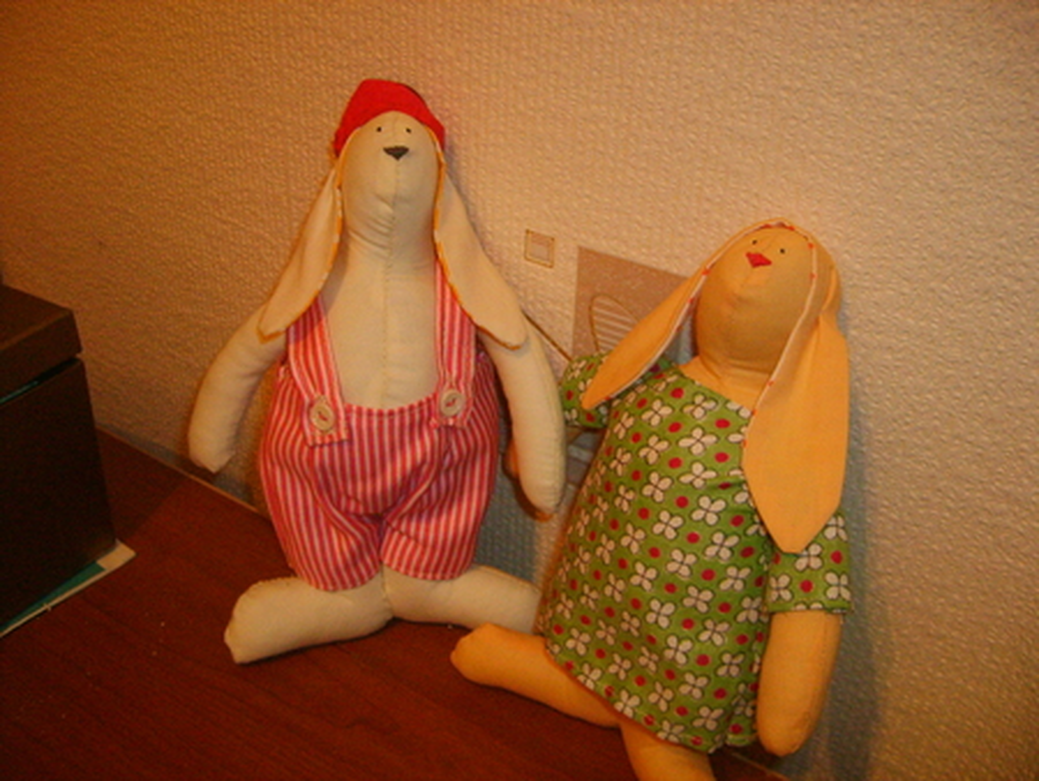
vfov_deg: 40.7
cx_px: 520
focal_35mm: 35
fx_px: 1051
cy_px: 390
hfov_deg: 52.6
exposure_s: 1/30
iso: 400
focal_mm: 5.8
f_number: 2.8
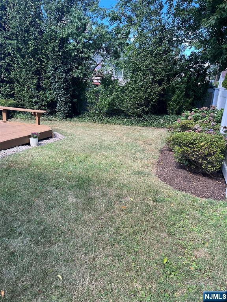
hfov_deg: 53.1
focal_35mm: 26
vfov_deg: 67.3
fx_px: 227
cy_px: 151
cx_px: 114
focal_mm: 5.1
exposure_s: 1/415
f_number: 1.6
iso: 50
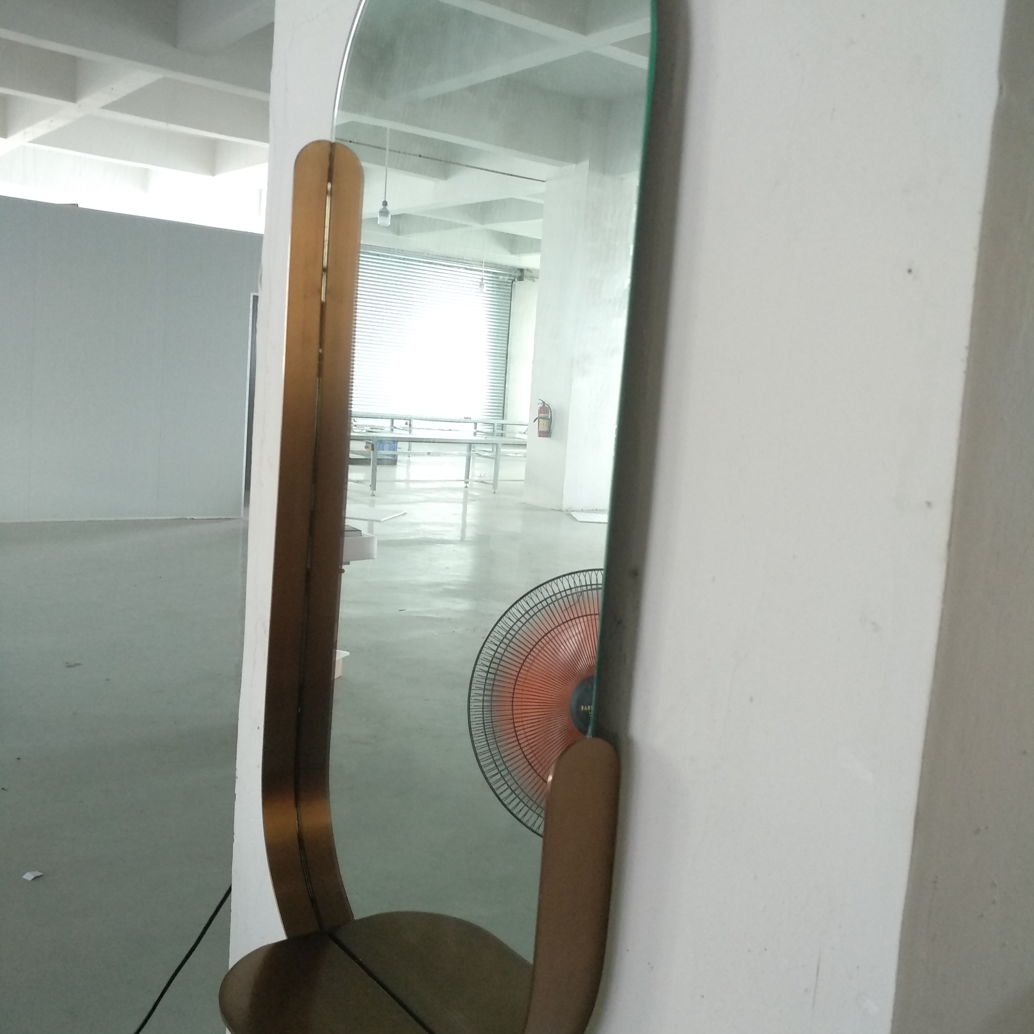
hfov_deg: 60.9
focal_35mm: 26
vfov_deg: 60.9
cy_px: 491
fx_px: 879
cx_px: 517
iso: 400
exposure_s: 1/50
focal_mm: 3.81
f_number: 2.2
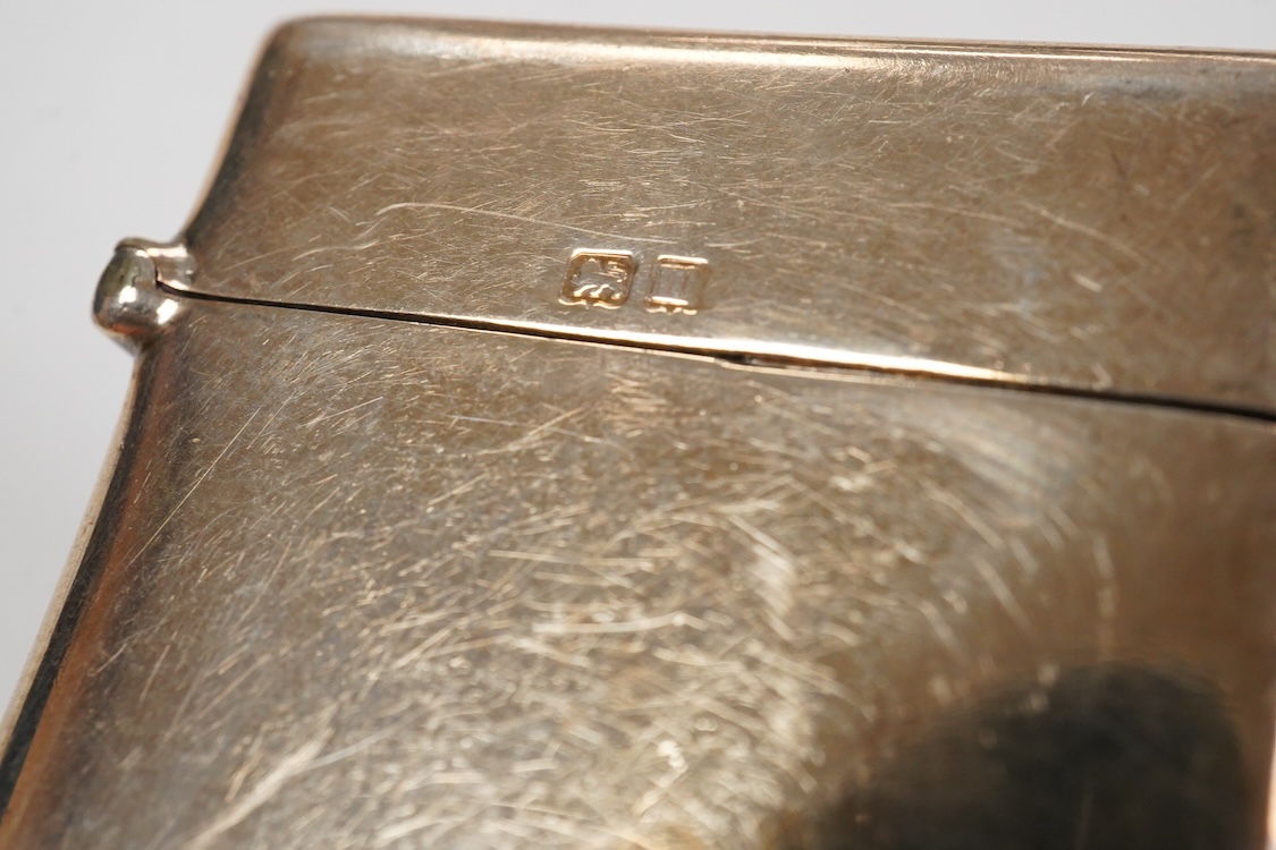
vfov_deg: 29.9
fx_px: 1595
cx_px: 638
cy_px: 425
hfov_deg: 43.6
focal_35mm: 45
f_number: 18
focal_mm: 30
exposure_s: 1/100
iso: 2500
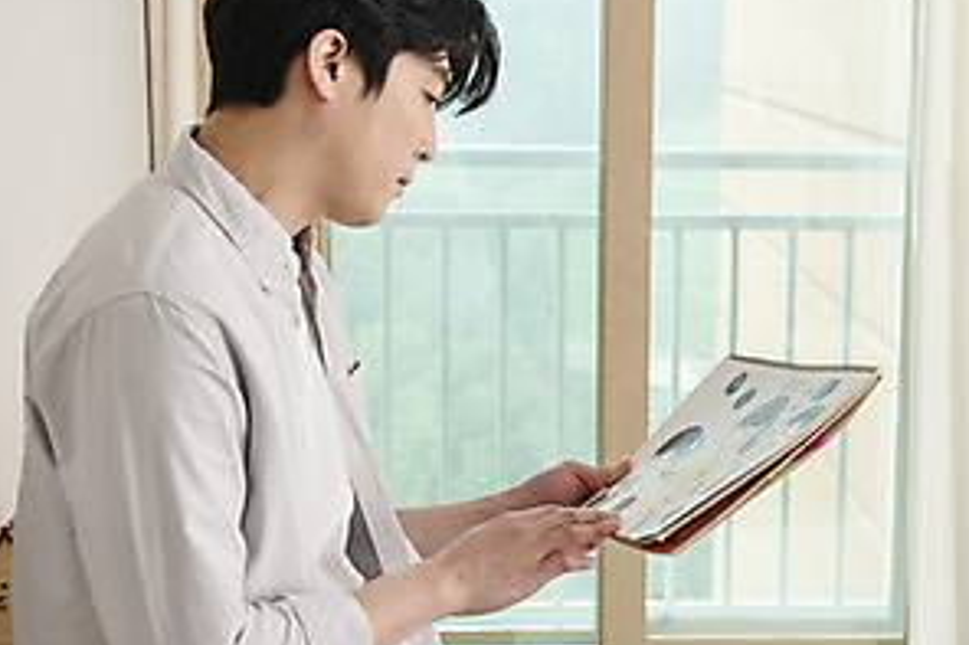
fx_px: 1964
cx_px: 629
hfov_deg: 27.6
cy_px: 370
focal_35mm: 73
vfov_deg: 18.6
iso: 320
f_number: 3.5
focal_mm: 36
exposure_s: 1/125
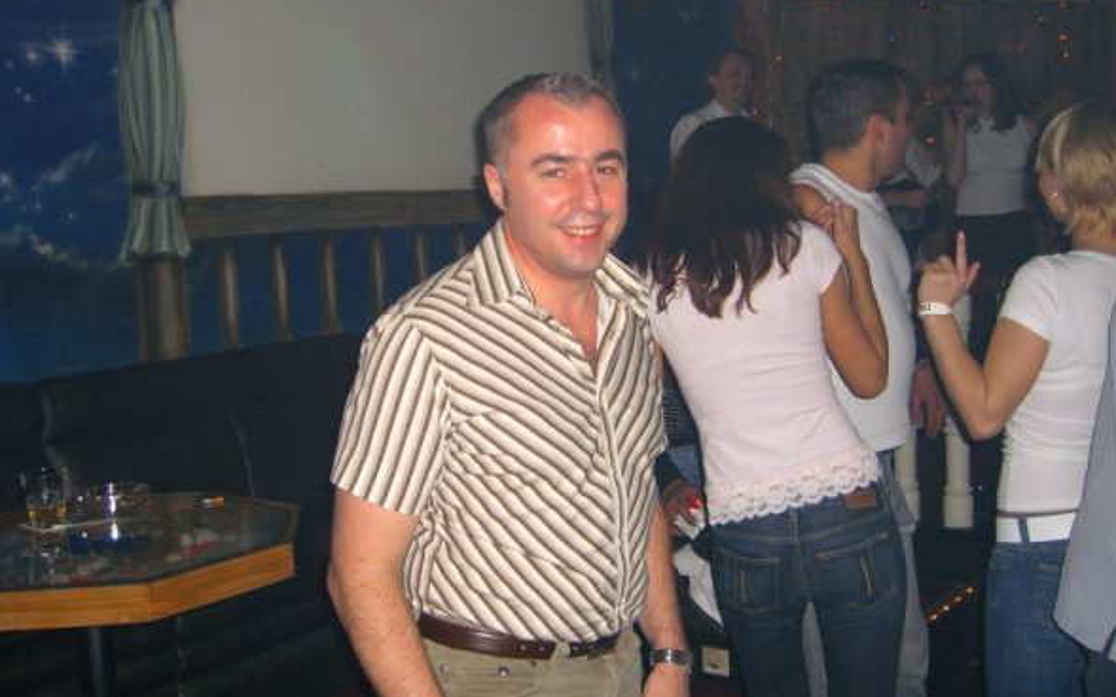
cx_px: 565
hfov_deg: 48.2
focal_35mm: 41
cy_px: 286
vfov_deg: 31.2
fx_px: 1247
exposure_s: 1/60
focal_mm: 7.9
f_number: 2.8
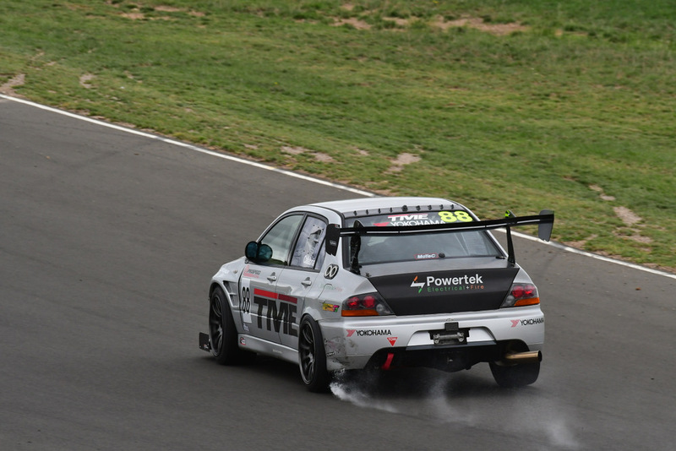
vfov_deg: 2.2
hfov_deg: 3.4
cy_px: 226
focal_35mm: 615
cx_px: 338
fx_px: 11552
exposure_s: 1/640
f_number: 11
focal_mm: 410
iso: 800
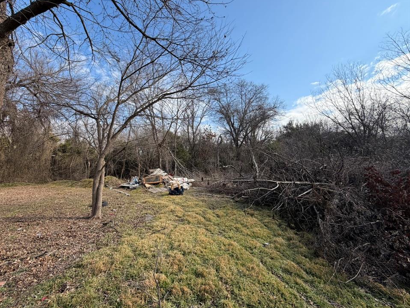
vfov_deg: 81.7
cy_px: 146
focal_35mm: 15
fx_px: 178
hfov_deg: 98.0
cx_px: 192
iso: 40
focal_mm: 2.22
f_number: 2.2
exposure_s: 1/770
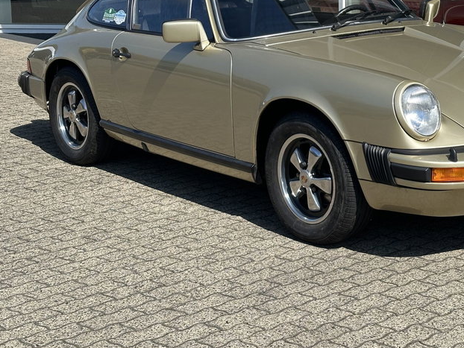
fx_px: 1059
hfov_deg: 24.5
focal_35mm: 79
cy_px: 103
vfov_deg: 18.6
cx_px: 333
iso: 64
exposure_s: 1/3472
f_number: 1.78
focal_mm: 6.86
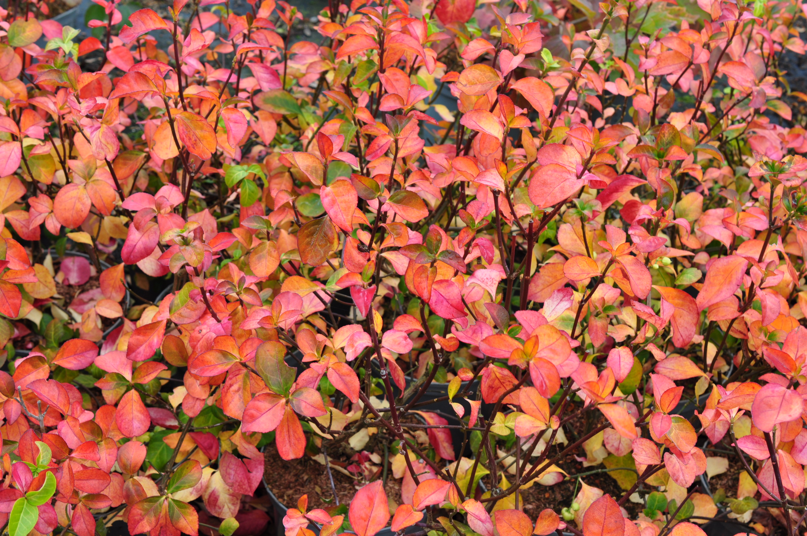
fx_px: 1343
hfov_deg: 33.4
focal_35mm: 60
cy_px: 268
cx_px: 404
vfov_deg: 22.6
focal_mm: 40
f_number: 8
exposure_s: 1/50
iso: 200
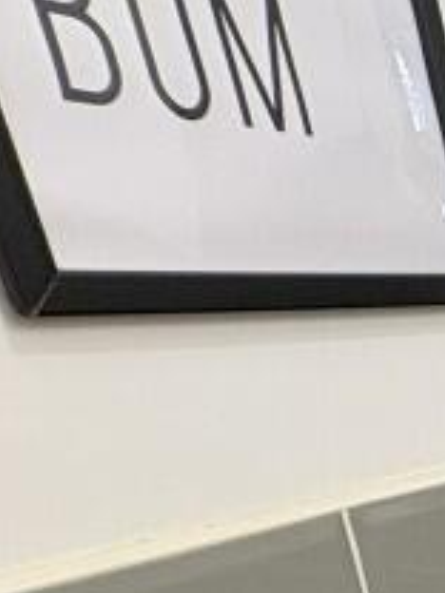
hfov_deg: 11.0
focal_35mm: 69
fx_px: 1183
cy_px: 724
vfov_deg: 25.2
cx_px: 1389
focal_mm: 2.22
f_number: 2.2
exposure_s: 1/50
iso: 160
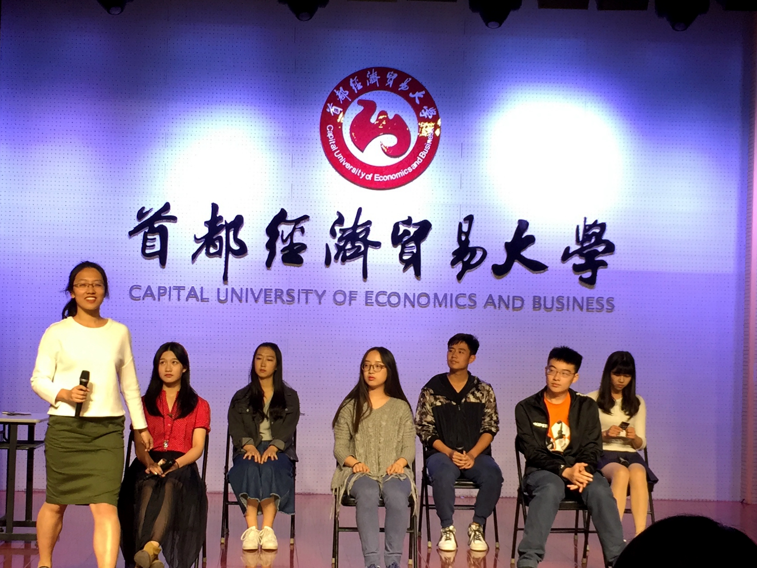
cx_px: 378
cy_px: 284
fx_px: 634
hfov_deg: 61.7
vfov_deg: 48.2
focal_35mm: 29
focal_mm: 4.15
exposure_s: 1/40
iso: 32
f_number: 2.2
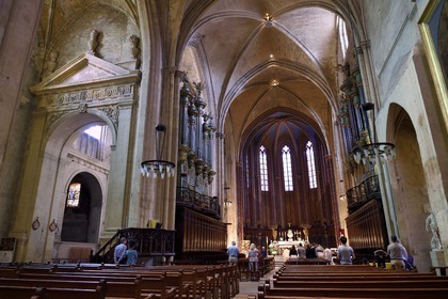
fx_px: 299
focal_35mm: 24
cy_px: 150
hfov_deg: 73.7
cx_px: 224
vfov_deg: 53.1
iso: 800
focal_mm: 24
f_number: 5.6
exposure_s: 1/3.33
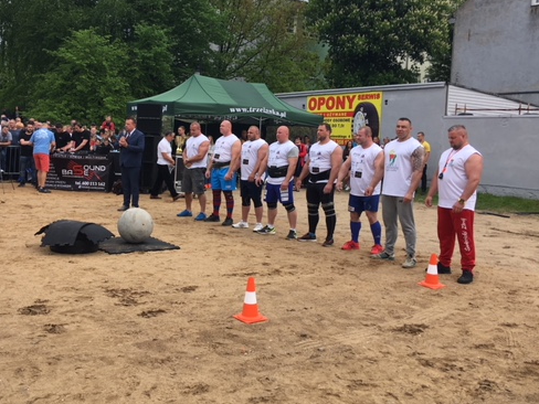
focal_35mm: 38
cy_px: 170
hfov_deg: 48.8
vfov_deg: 37.6
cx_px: 228
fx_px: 592
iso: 25
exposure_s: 1/1241
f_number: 2.2
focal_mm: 4.15
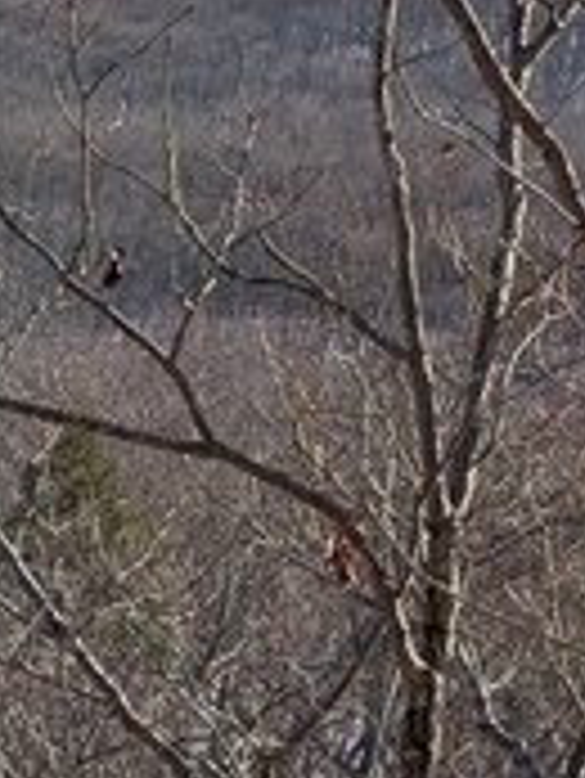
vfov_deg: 13.3
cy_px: 1077
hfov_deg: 9.2
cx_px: -882
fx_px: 3196
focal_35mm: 142
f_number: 1.68
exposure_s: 1/1005
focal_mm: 6.9
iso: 19
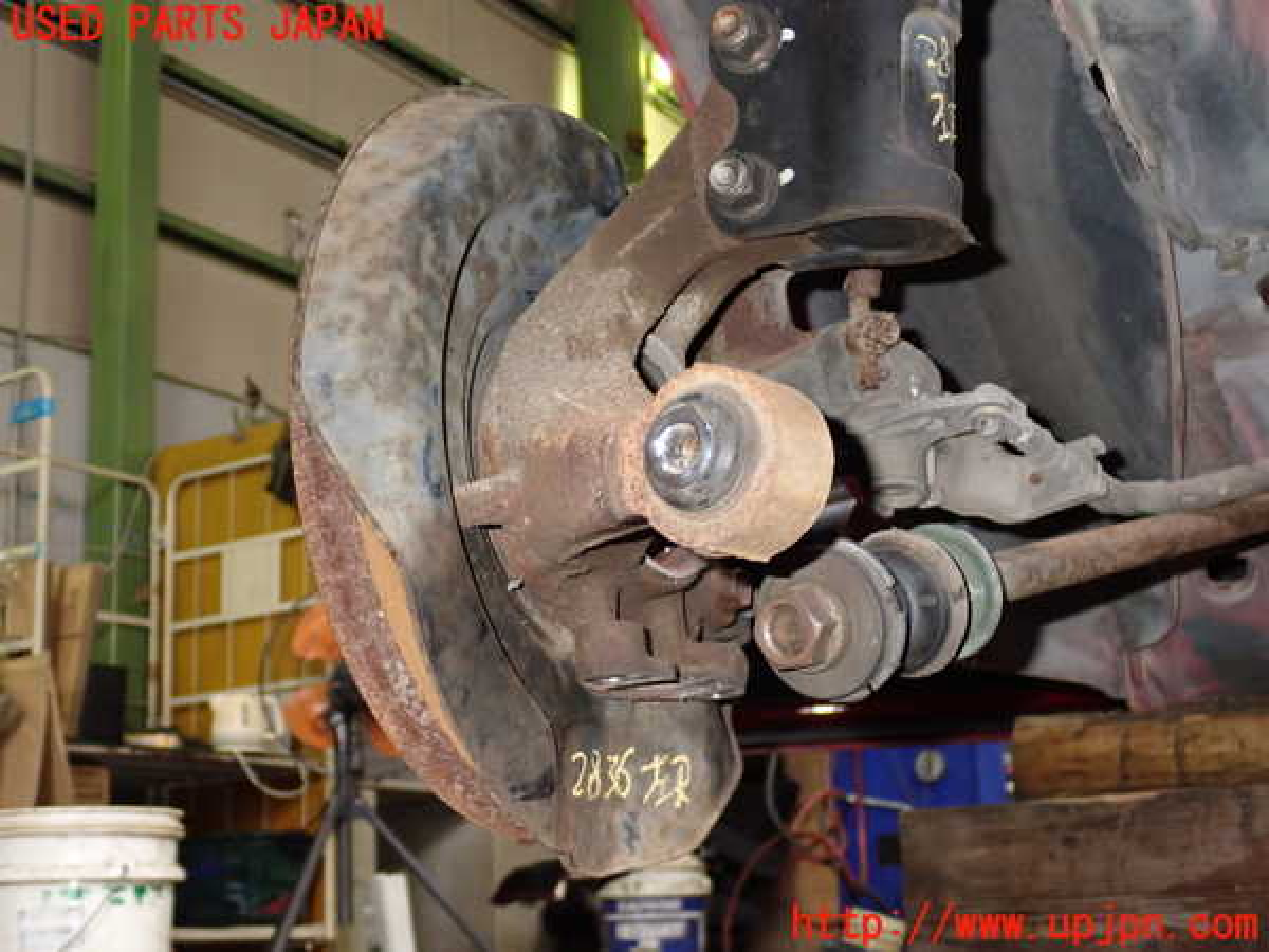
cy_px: 476
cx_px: 634
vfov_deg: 29.1
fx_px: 1833
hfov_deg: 38.2
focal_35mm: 50
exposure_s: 1/50
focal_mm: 9.01
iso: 640
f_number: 3.2
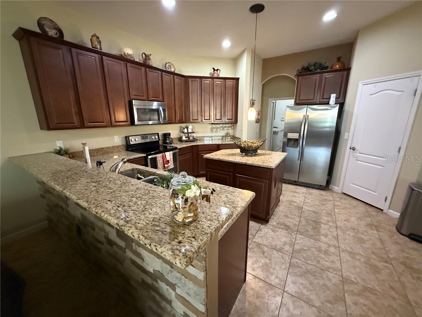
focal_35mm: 14
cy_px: 158
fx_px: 171
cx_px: 211
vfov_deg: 85.7
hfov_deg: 102.1
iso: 1250
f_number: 2.2
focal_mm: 2.22
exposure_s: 1/60
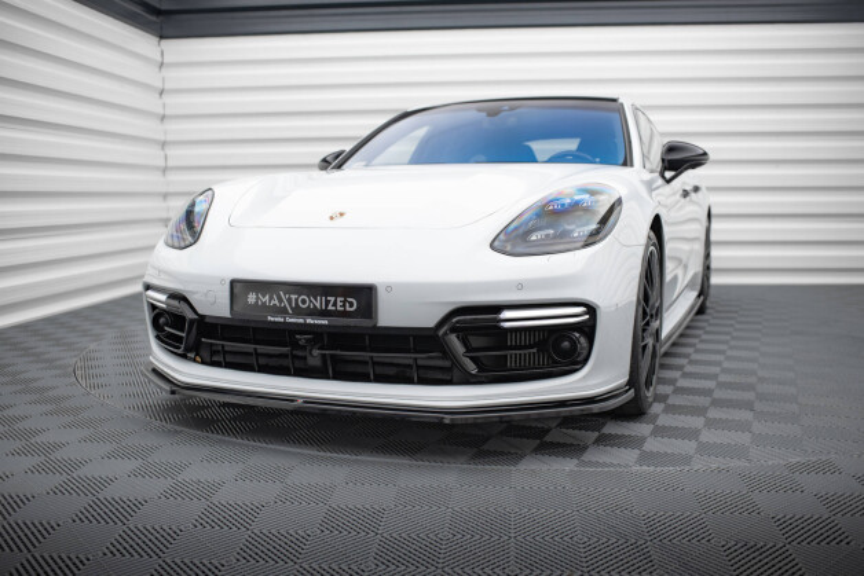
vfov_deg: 37.9
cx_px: 432
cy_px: 288
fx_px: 840
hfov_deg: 54.4
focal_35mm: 35
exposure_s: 1/200
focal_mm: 35
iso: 500
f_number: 2.5
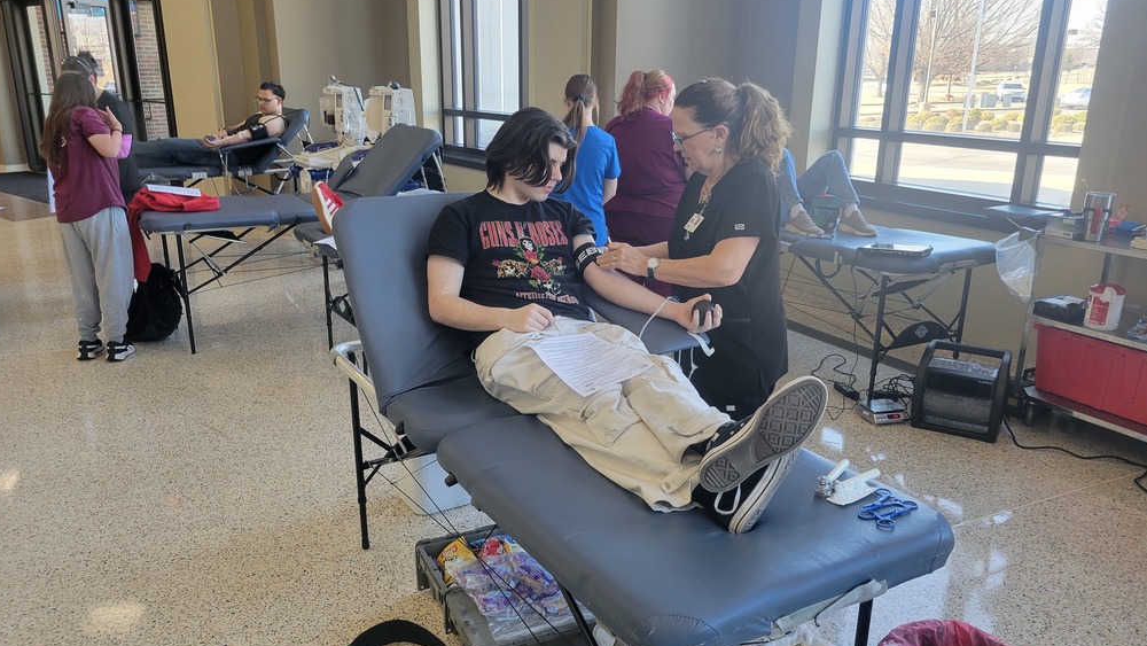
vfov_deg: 40.2
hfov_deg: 66.1
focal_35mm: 29
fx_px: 882
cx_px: 577
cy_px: 350
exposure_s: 1/120
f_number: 1.8
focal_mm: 5.4
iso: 160
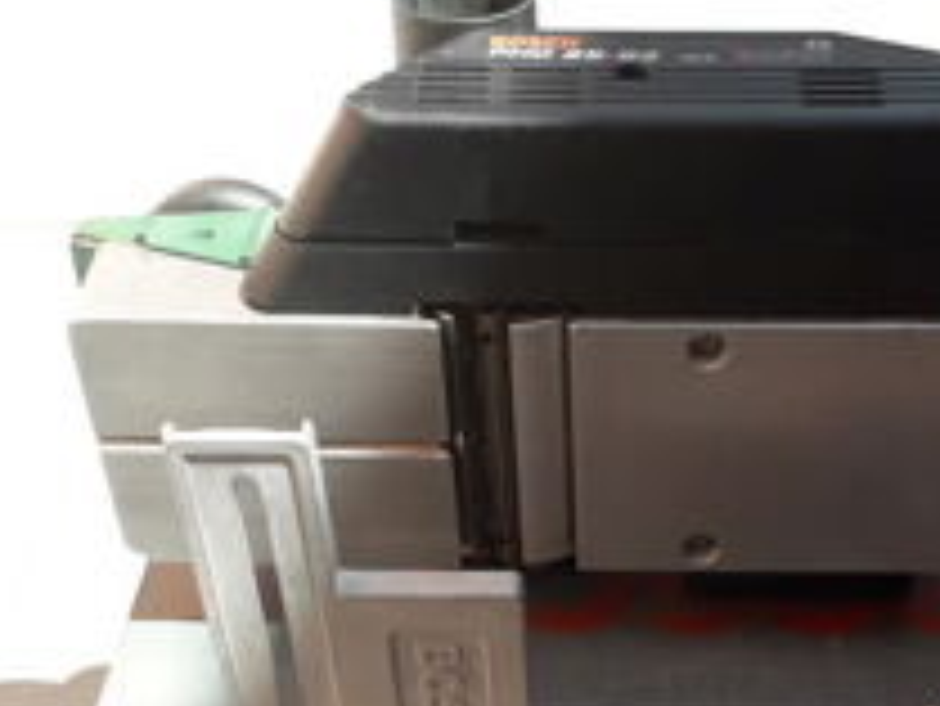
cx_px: 634
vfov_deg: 22.6
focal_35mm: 62
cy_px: 737
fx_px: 1685
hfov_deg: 30.9
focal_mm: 3.6
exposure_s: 1/431
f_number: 1.9
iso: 40
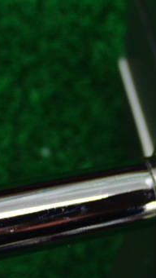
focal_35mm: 88
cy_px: 130
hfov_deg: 13.2
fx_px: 647
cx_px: 212
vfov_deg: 24.2
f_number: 3.7
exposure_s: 1/60
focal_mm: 7.54
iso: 400
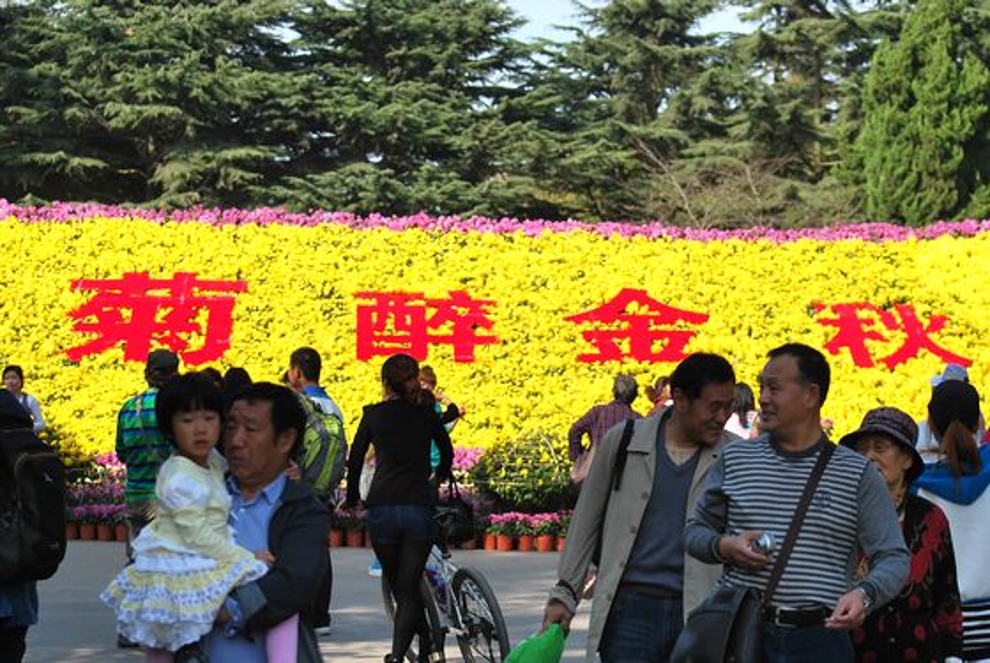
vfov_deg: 13.1
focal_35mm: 105
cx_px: 495
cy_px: 332
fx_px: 2891
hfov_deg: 19.4
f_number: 4.5
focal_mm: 70
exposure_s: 1/1000
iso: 200
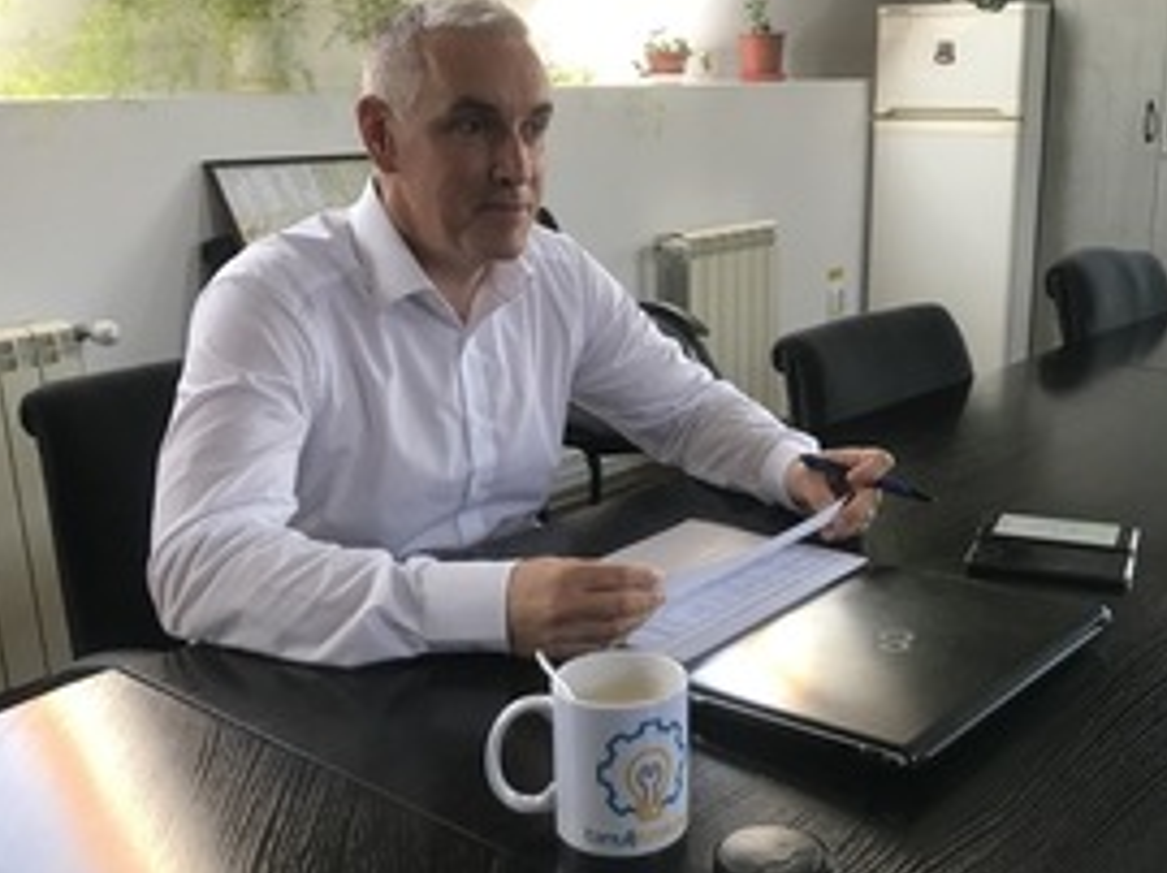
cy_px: 484
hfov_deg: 45.6
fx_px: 1381
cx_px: 689
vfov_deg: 35.0
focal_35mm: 41
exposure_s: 1/33
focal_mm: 3.99
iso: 25
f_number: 1.8
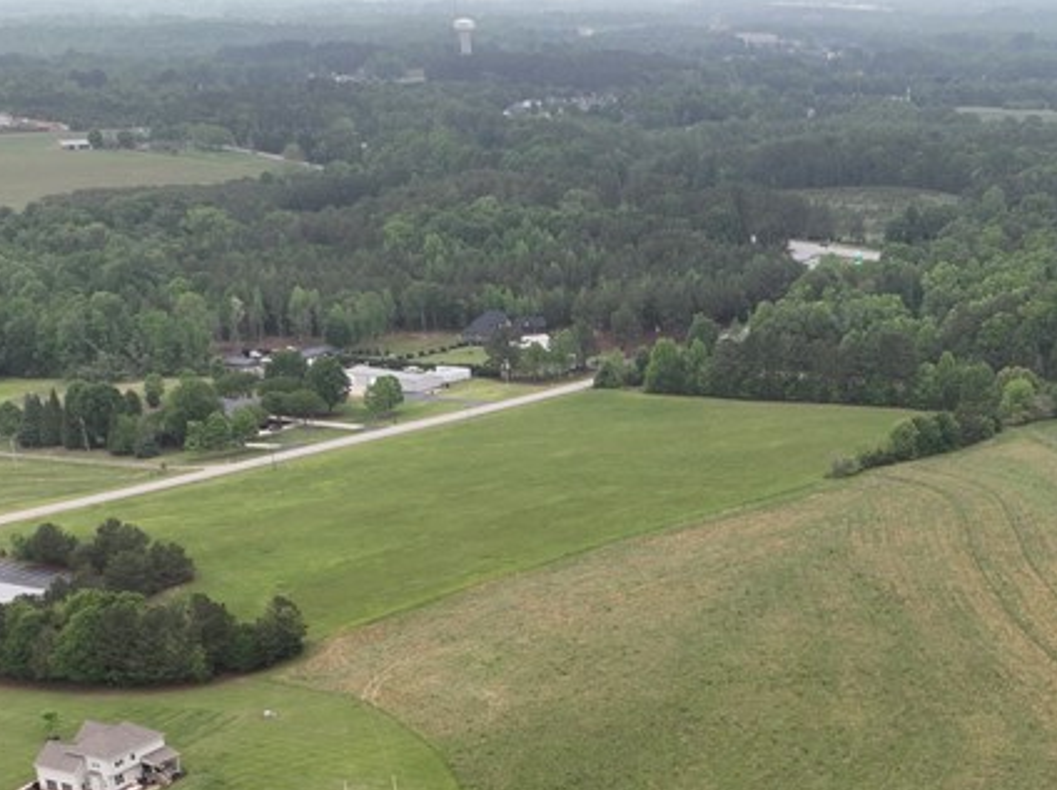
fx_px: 1769
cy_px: 888
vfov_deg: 23.5
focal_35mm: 58
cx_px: 823
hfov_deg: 32.5
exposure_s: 1/50
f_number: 2.8
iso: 120
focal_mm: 12.29
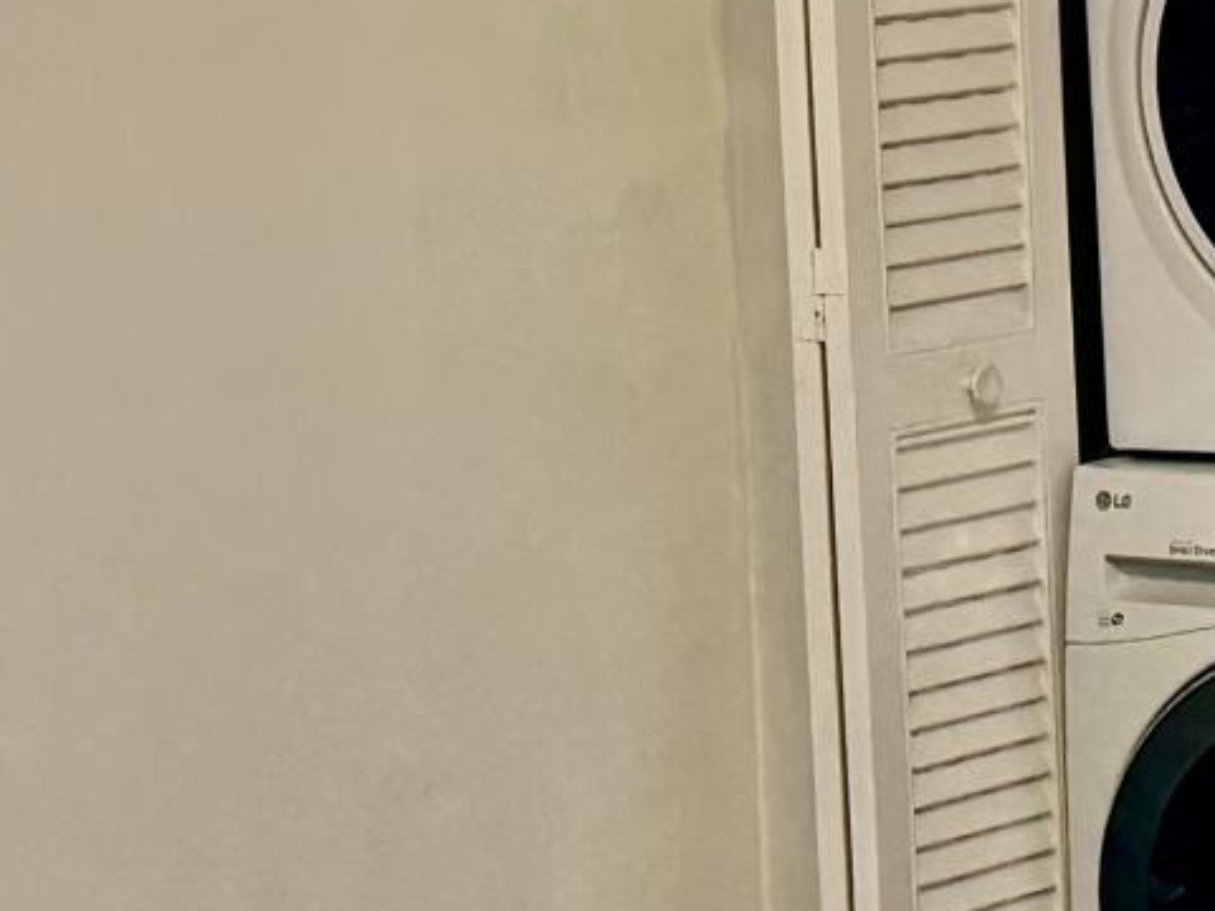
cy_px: 544
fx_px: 5265
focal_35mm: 150
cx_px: 1018
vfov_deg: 9.9
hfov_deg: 13.1
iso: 160
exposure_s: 1/120
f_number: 1.78
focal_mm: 6.76
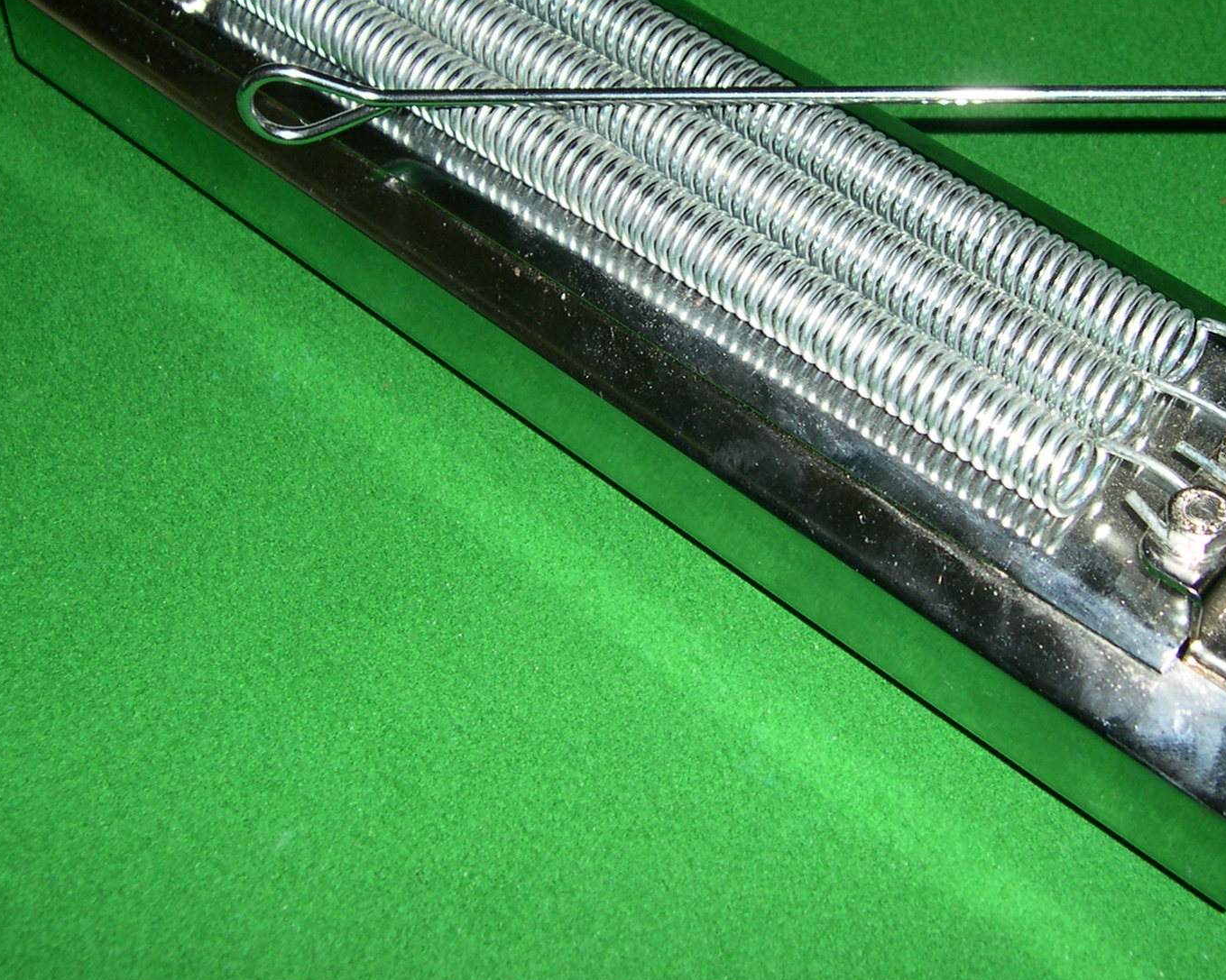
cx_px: 672
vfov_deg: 24.4
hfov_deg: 30.5
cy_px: 301
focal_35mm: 62
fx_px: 2250
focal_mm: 8
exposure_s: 1/60
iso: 100
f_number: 2.8
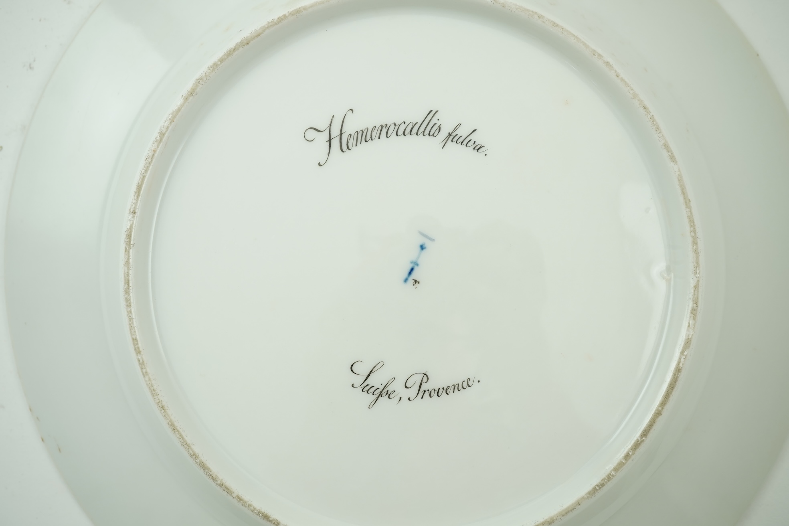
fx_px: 986
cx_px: 394
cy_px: 263
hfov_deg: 43.6
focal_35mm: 45
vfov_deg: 29.9
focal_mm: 30
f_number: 7.1
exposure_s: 1/50
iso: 320
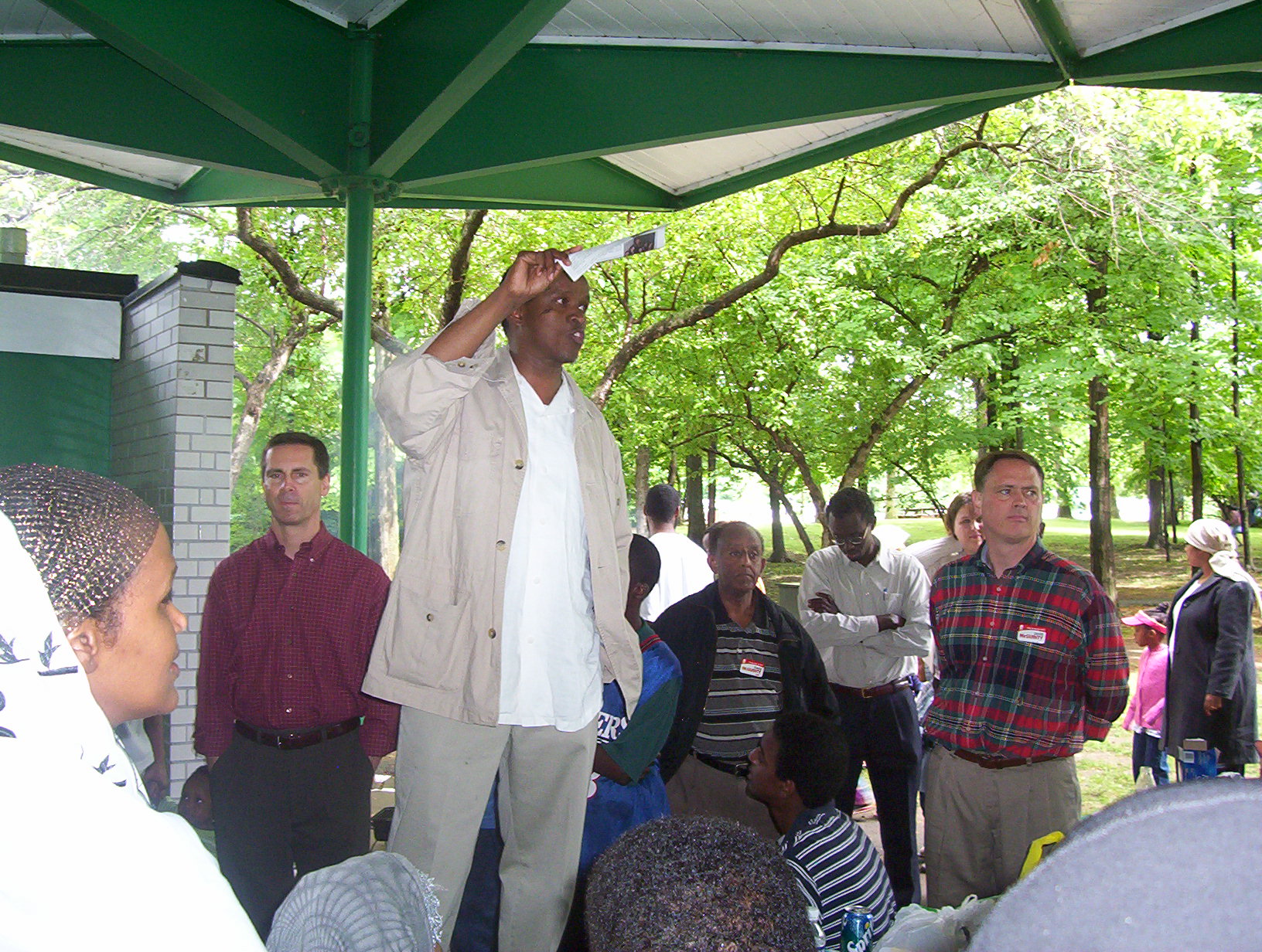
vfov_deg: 33.7
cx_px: 631
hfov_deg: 43.8
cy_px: 476
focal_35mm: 43
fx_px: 1571
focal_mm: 5.77
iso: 140
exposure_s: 1/69.3
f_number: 2.73
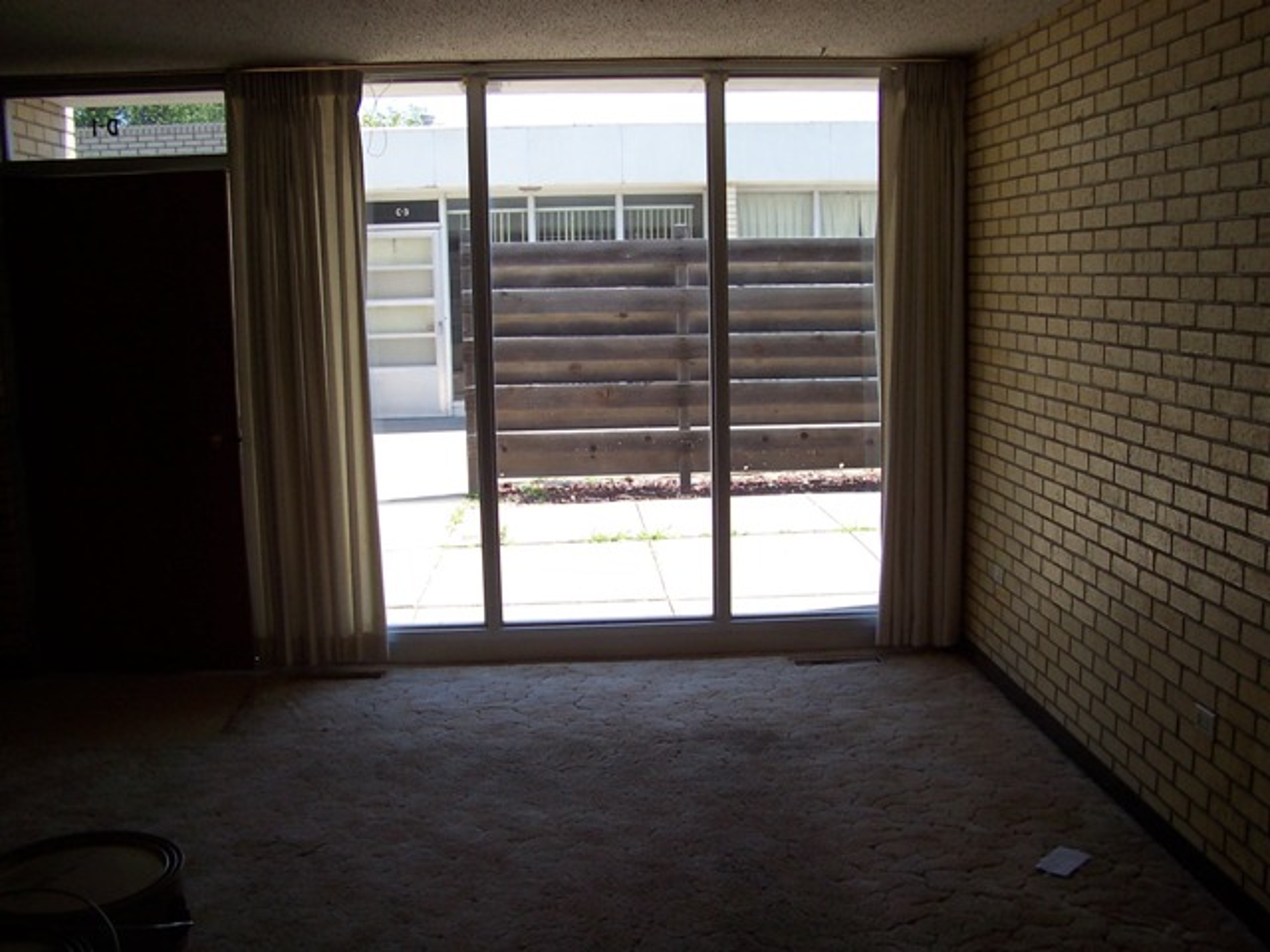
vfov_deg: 38.7
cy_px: 476
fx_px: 1357
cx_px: 635
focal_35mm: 37
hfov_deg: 50.1
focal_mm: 5.6
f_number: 2.8
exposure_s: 1/350
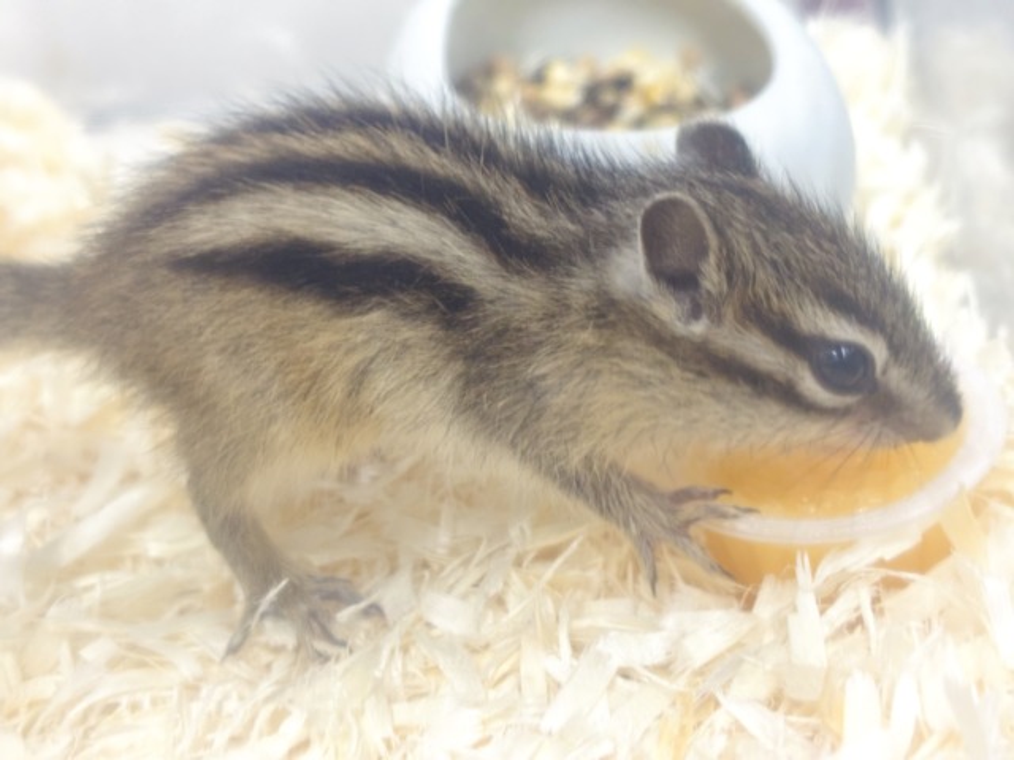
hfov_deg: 36.8
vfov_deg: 28.0
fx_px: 1523
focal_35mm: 52
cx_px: 507
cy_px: 380
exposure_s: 1/33
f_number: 1.6
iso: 160
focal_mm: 5.96
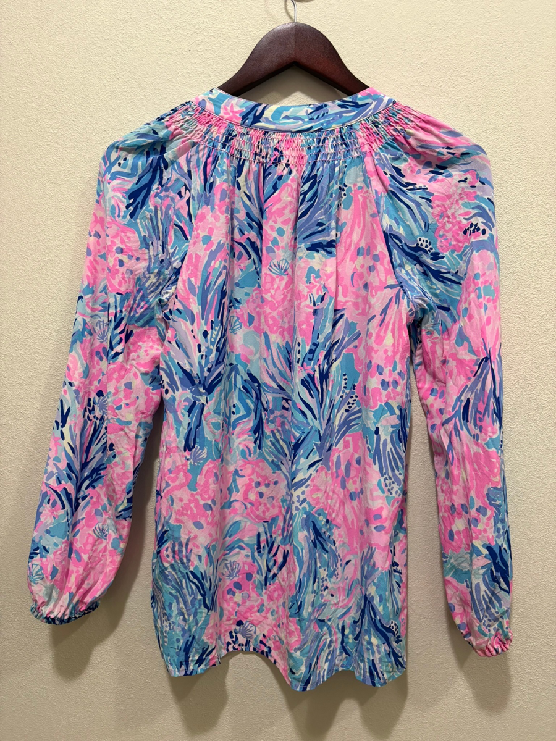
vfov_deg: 67.3
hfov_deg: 53.1
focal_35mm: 26
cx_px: 278
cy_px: 370
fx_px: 557
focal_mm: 5.96
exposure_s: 1/60
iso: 250
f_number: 1.6
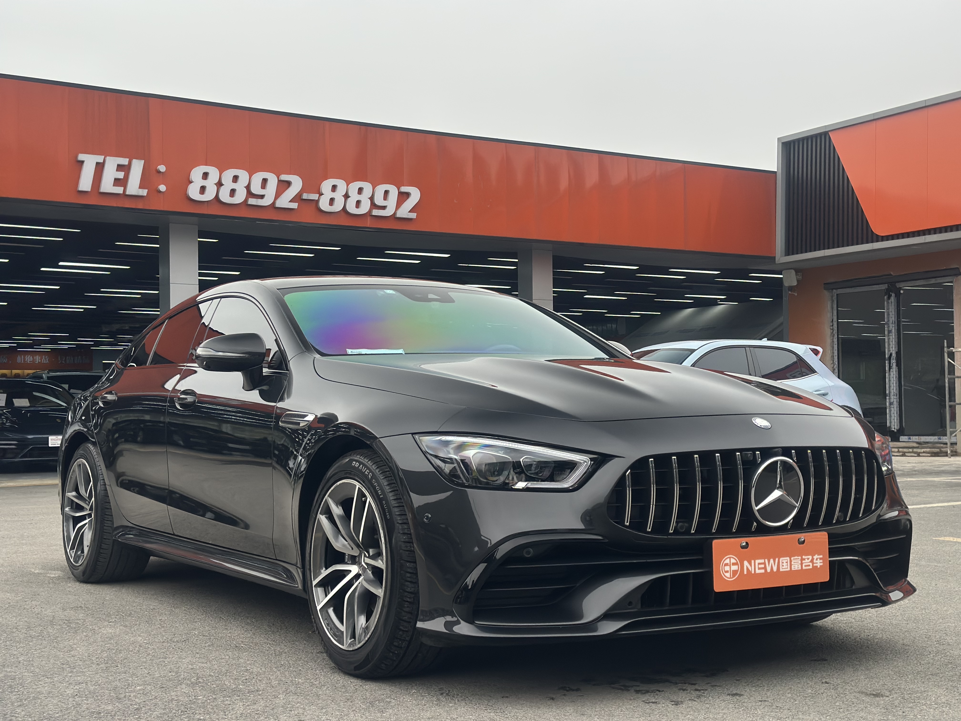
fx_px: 1333
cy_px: 360
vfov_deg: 30.3
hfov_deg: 39.7
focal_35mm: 48
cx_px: 480
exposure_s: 1/638
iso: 80
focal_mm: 6.86
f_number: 1.78
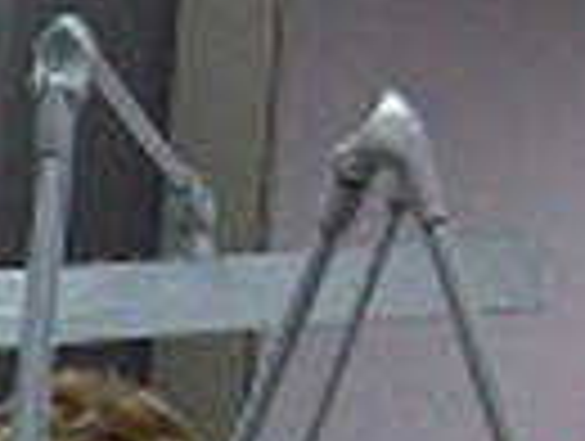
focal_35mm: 183
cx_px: -446
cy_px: 529
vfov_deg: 8.1
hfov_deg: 10.2
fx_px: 3098
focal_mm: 5.7
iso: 228
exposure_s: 1/128
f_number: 2.8
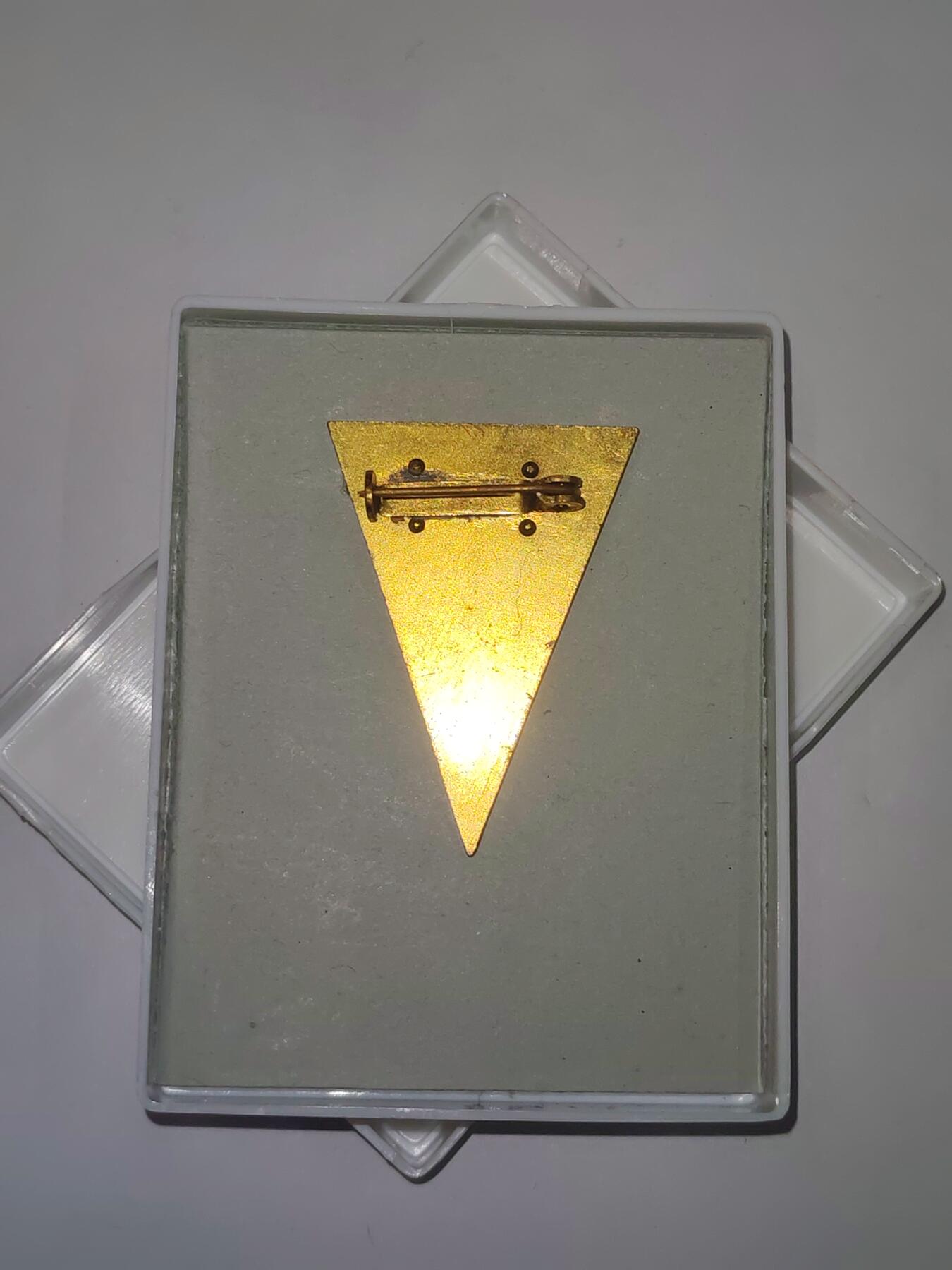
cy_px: 635
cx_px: 476
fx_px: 1980
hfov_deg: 27.0
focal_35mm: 54
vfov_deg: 35.5
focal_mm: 5.52
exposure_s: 1/110
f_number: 1.95
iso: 50
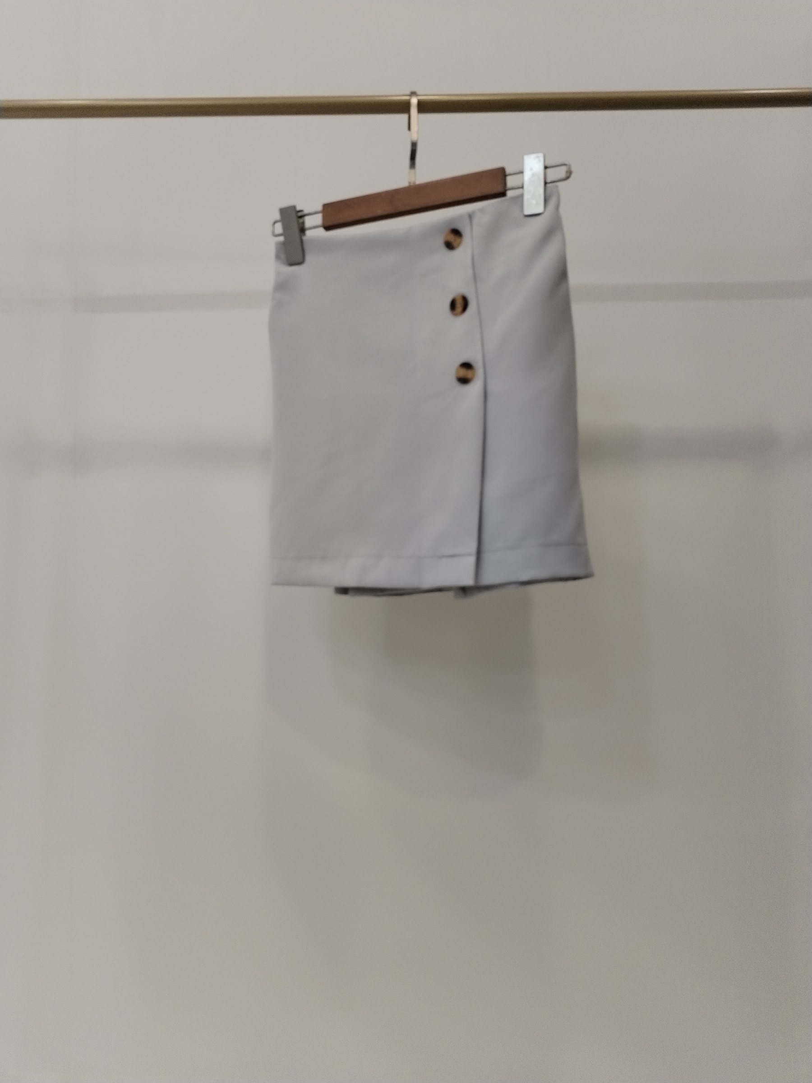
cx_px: 406
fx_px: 907
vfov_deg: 61.7
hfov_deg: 48.2
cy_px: 542
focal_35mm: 29
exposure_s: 1/60
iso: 183
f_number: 1.8
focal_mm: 4.75
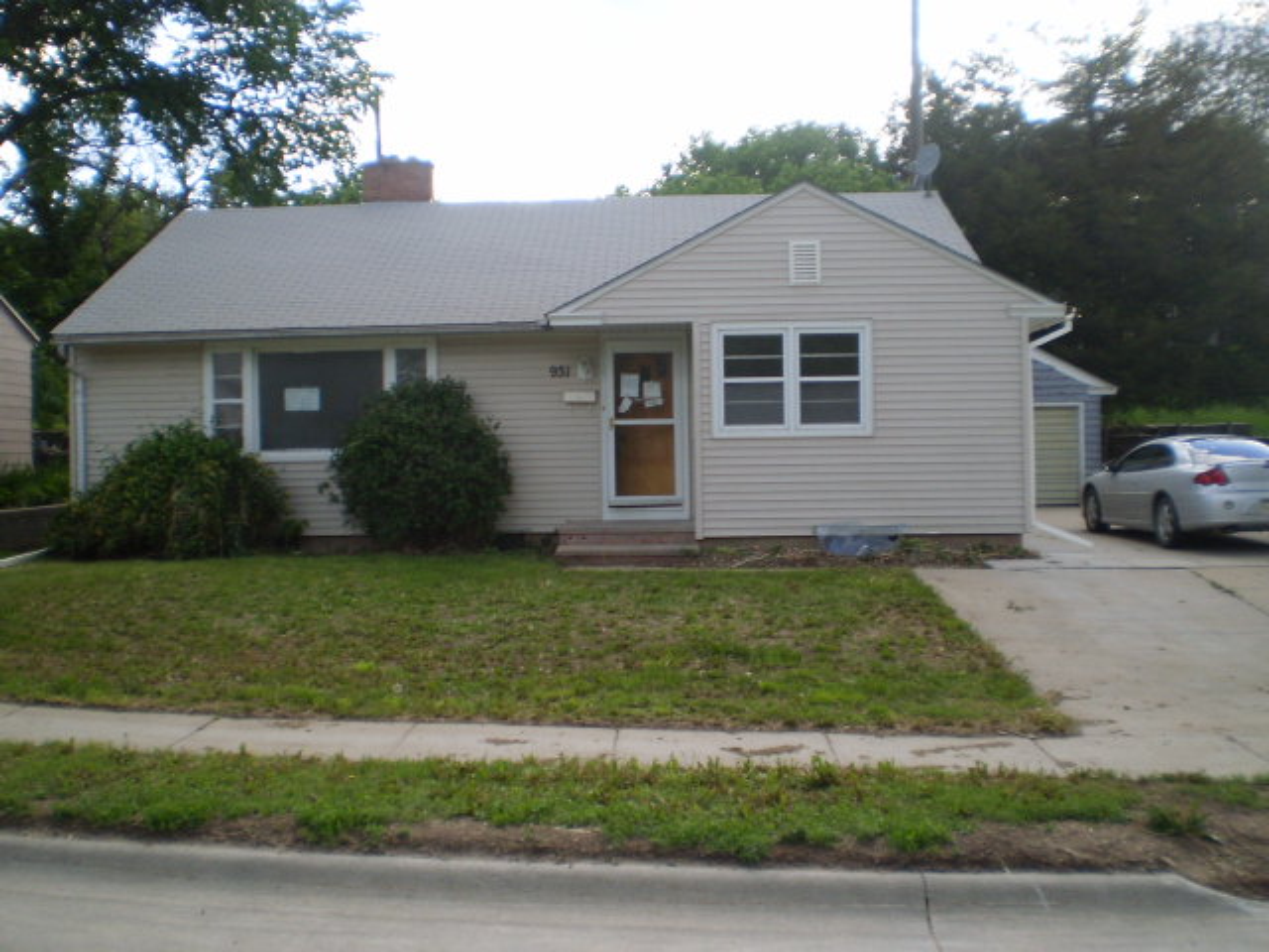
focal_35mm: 36
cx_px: 634
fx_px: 1320
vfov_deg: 39.7
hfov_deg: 51.4
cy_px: 476
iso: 125
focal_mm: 6.3
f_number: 3.1
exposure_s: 1/250
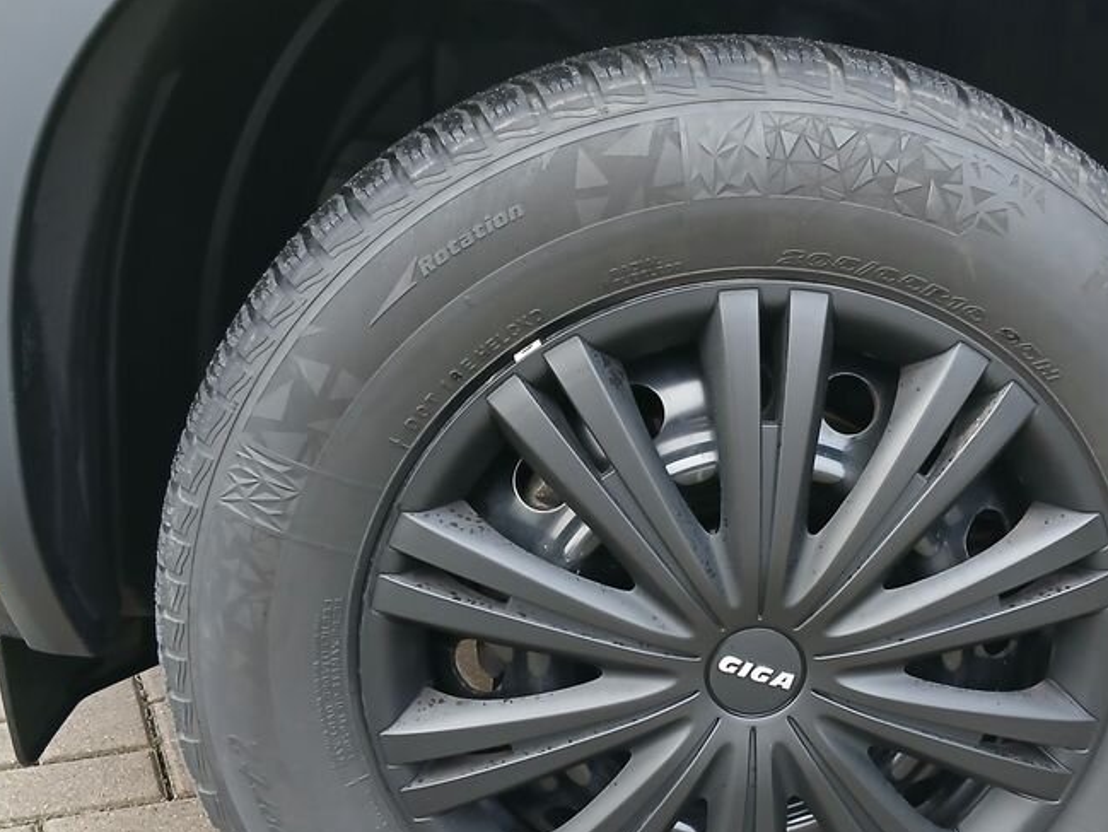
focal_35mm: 41
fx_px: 1313
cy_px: 569
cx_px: 717
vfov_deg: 34.7
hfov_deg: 45.2
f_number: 1.8
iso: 320
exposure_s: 1/33.3
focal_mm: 3.98
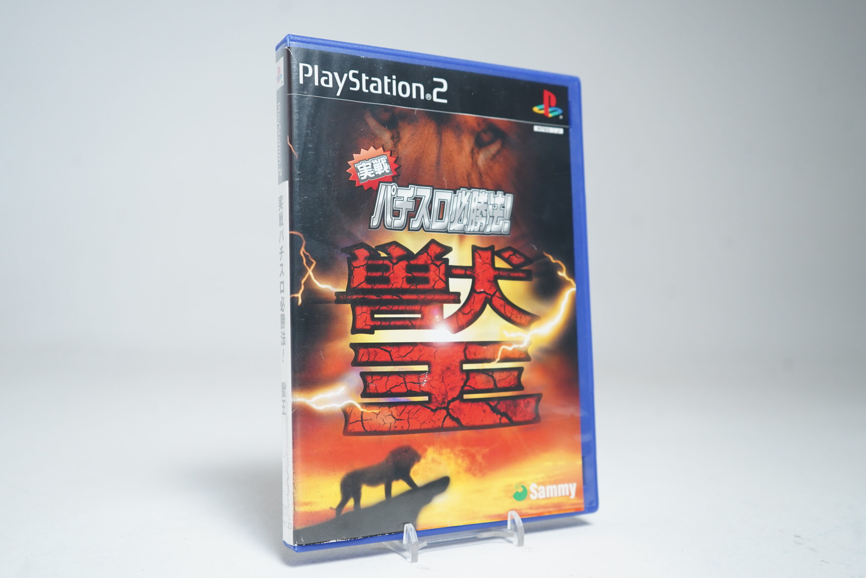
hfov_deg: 55.8
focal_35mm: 34
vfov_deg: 38.9
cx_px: 433
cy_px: 289
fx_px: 818
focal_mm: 34
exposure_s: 1/40
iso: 1000
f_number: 5
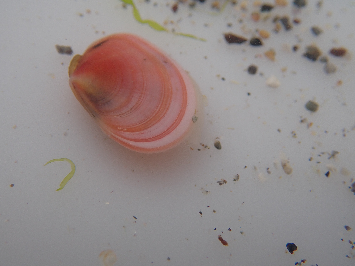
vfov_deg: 36.0
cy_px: 133
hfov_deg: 46.8
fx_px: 410
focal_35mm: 40
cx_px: 178
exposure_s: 1/640
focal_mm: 7.34
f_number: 4
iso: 100
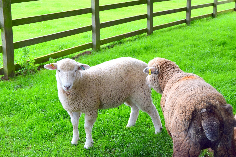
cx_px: 118
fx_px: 393
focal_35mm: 60
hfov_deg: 33.4
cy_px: 78
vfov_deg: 22.6
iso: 400
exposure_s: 1/200
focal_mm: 40
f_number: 7.1
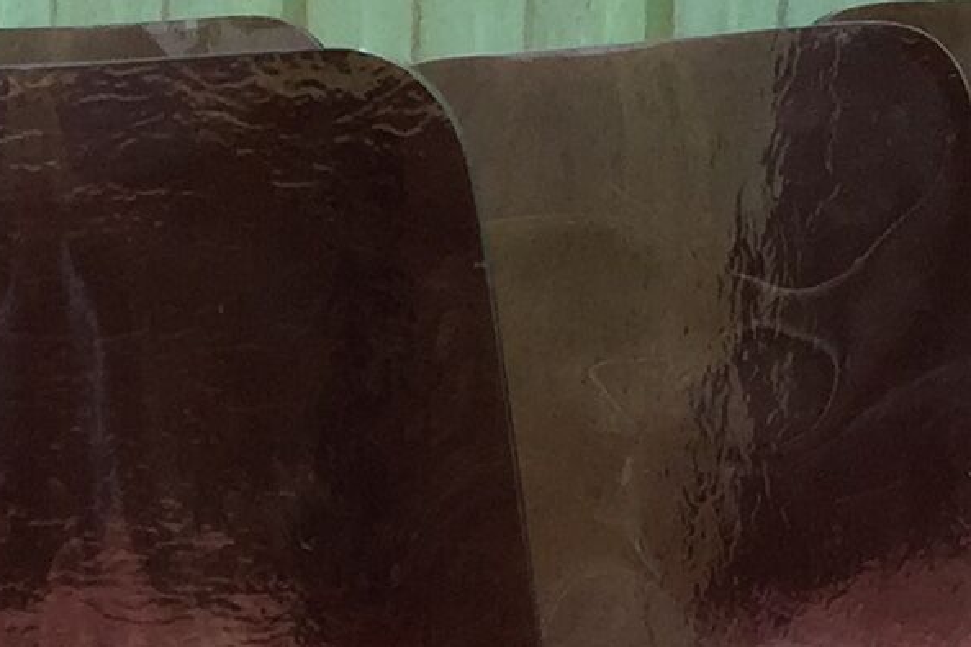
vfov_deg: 7.7
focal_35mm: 166
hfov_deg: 12.2
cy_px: 1532
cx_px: -47
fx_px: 4476
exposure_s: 1/565
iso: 32
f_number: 2.2
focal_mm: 4.15
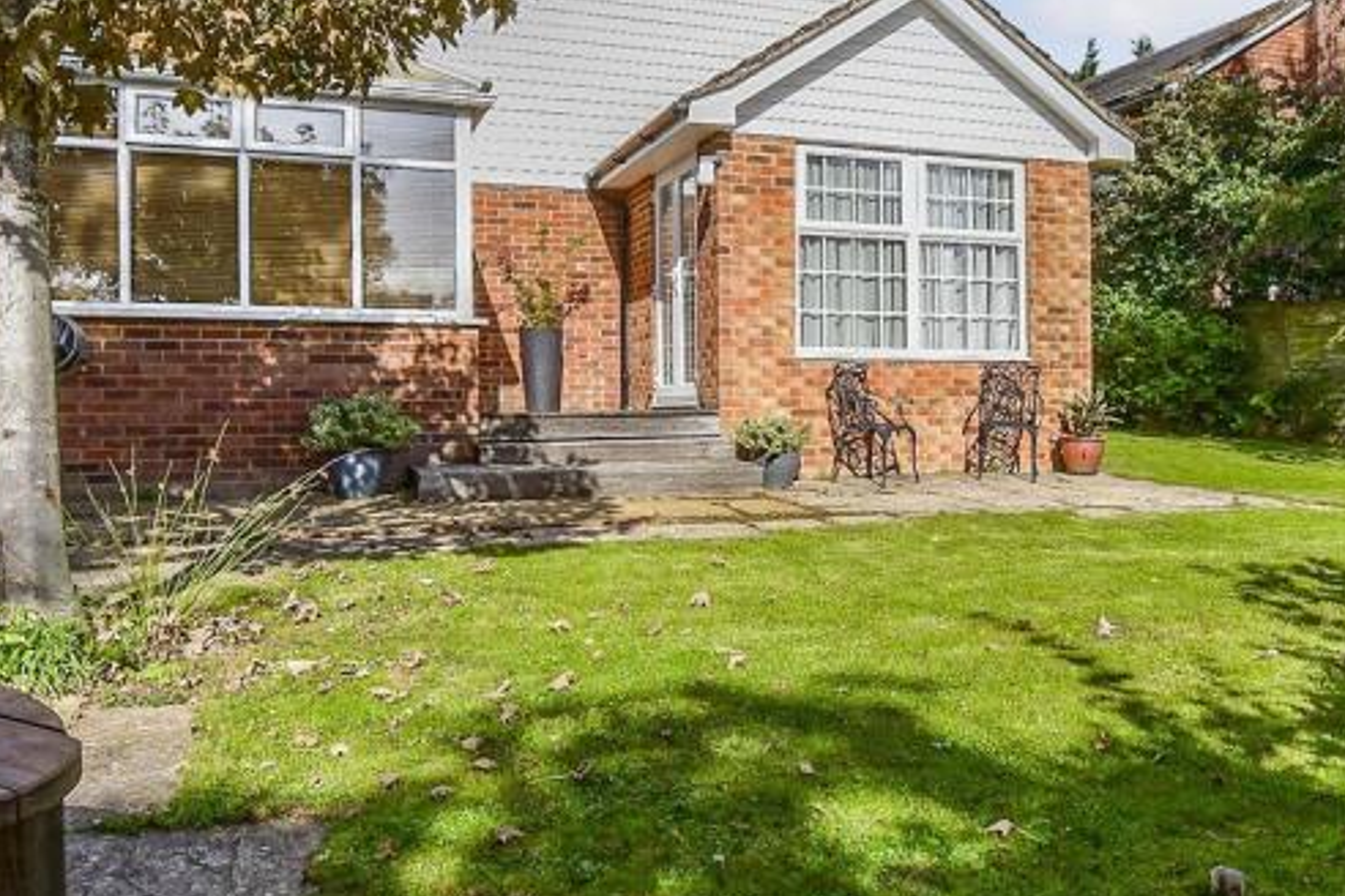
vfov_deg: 26.0
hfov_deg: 38.0
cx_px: 804
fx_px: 1943
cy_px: 403
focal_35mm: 52
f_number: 8
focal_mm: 17
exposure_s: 1/400
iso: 160
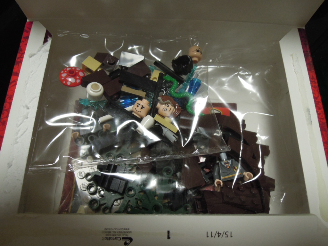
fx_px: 227
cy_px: 123
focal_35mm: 24
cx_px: 164
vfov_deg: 56.8
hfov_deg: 71.6
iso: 400
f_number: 2.8
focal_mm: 4.3
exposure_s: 1/20
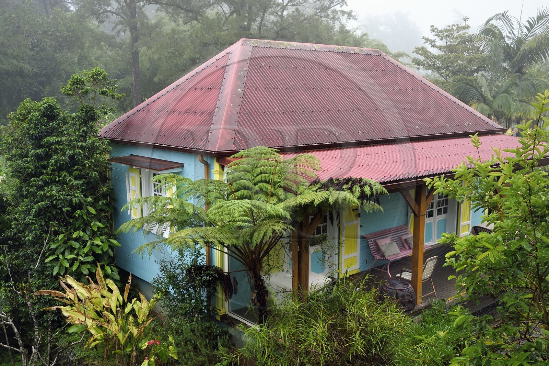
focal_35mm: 38
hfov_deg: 50.7
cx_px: 274
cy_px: 183
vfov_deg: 35.0
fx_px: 579
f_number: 10
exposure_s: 1/100
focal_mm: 38
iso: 800
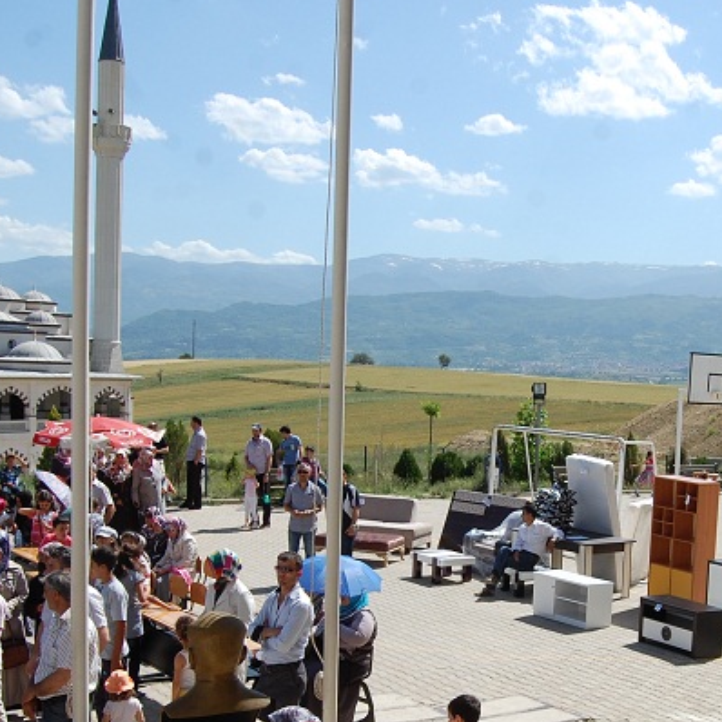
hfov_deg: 32.5
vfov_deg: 32.5
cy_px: 486
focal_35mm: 52
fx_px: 1227
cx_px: 476
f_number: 10
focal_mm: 18
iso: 200
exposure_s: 1/400
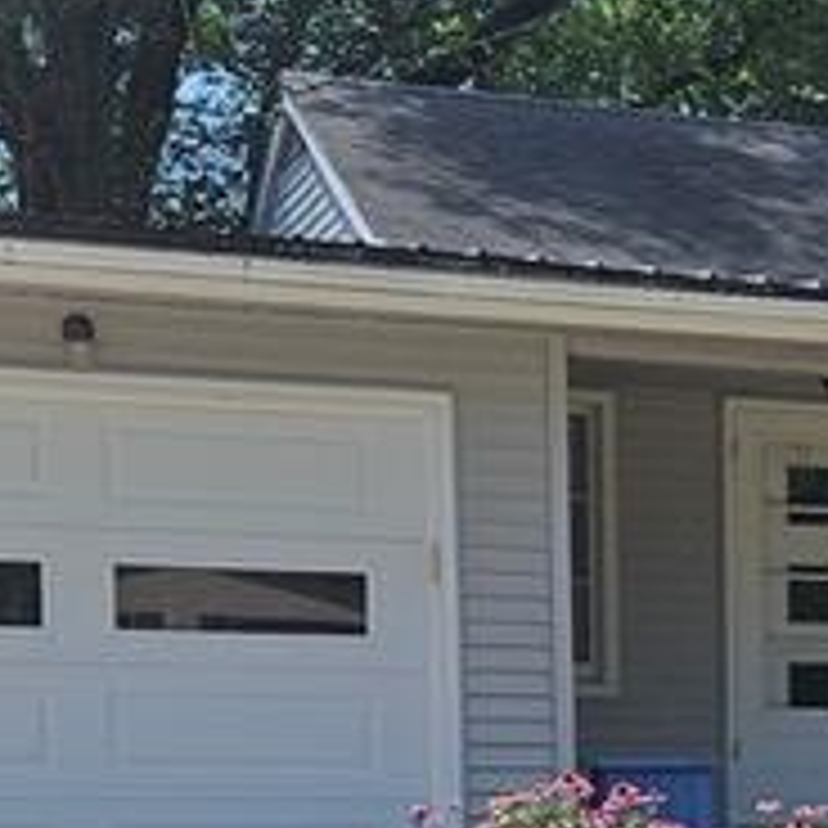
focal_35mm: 113
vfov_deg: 15.0
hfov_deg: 14.3
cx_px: 1287
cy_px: 950
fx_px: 3058
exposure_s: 1/2476
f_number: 1.8
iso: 25
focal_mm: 5.4
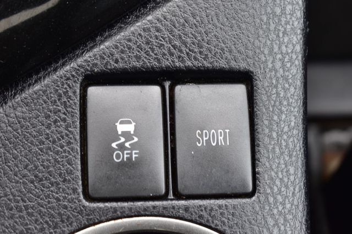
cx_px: 176
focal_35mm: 82
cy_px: 117
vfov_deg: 16.5
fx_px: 806
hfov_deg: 24.6
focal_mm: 55
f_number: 7.1
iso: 400
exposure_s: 1/30
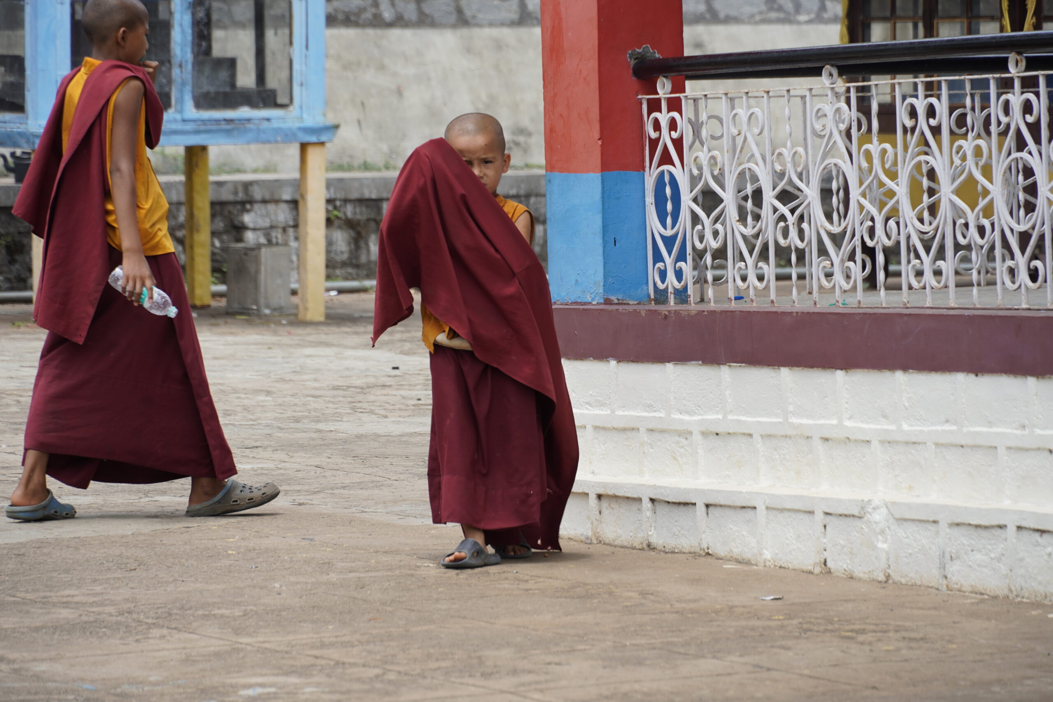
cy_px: 351
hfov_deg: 10.2
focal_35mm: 202
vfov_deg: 6.8
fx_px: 5923
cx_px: 526
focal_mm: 135
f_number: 5.6
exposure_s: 1/250
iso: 100
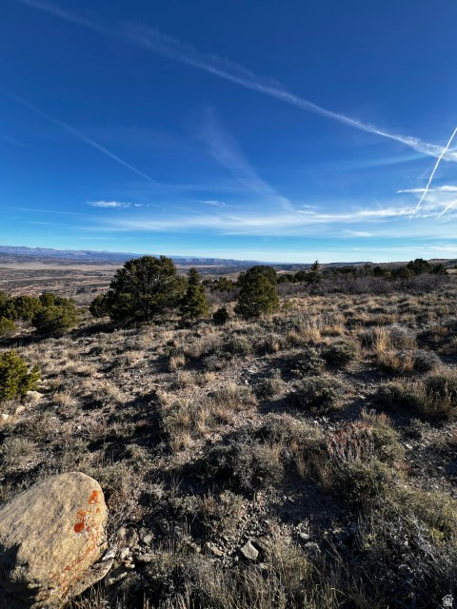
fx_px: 229
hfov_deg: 89.9
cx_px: 228
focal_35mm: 13
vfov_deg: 106.2
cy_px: 304
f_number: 1.8
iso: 32
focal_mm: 1.57
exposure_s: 1/1167
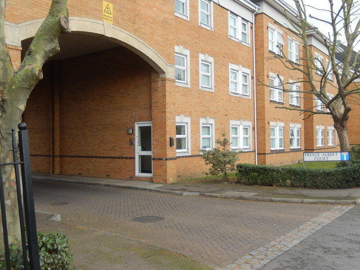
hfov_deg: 51.4
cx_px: 180
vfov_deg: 39.7
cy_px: 135
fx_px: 374
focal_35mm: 36
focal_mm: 6.5
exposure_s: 1/100
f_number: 4
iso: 125
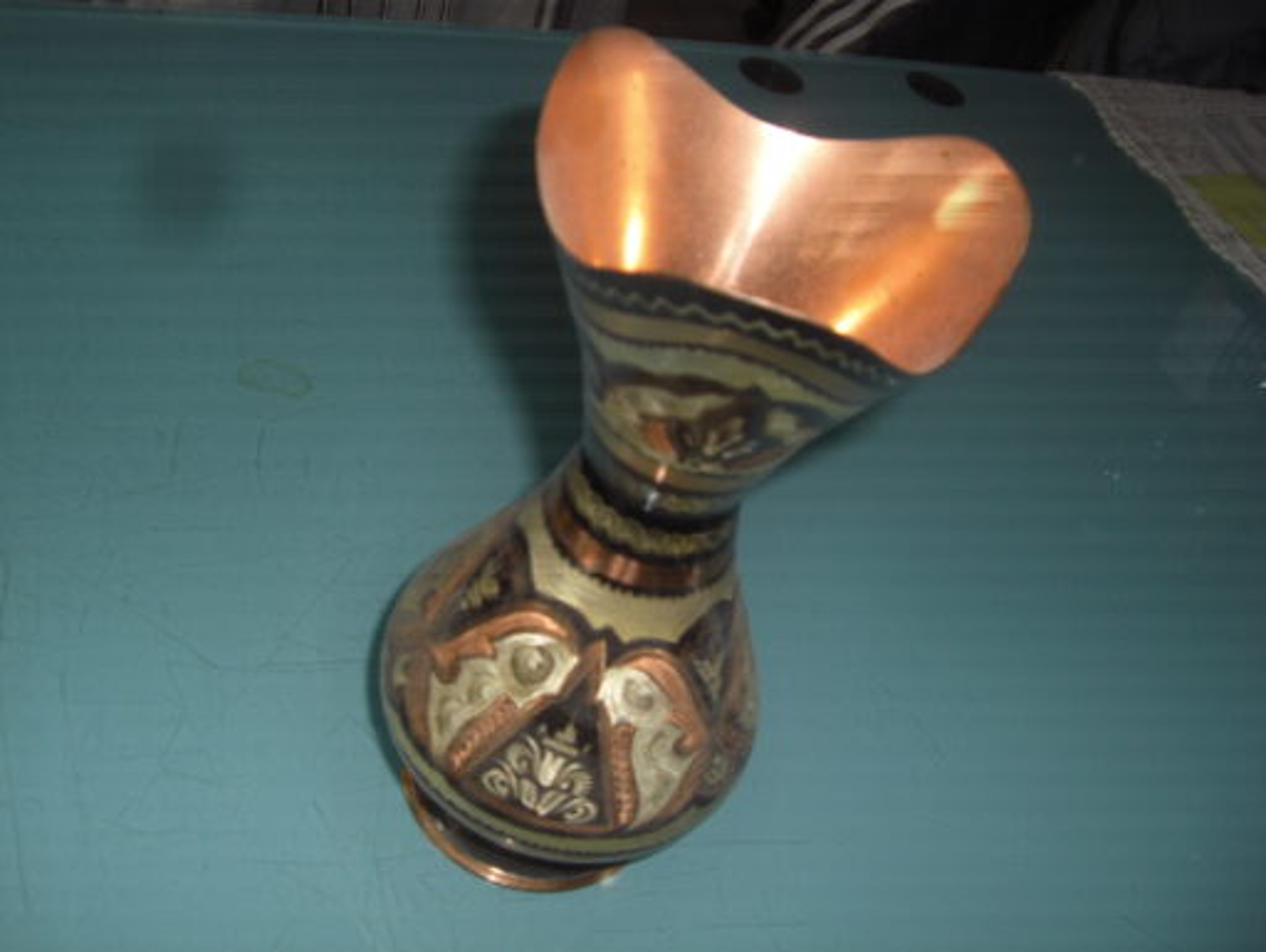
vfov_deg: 37.8
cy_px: 476
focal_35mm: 38
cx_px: 633
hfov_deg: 48.9
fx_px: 1391
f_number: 8
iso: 64
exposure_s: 1/30
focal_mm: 6.2
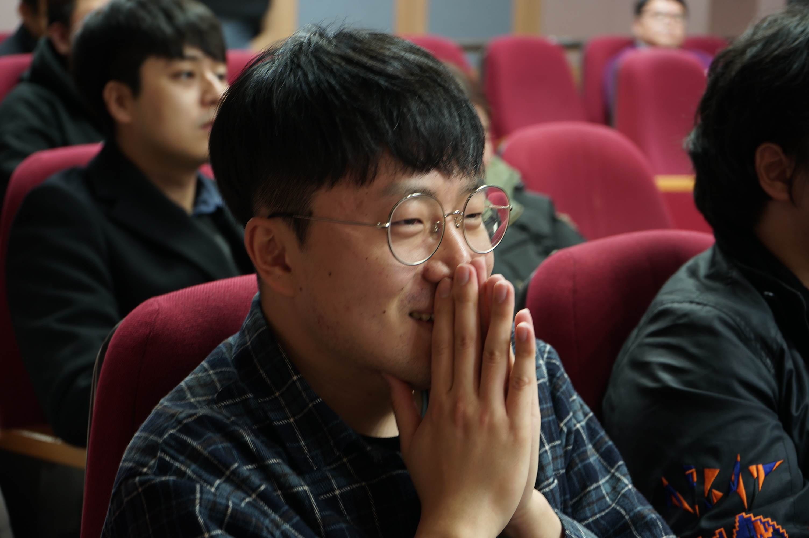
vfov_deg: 19.4
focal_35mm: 70
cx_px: 404
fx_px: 1572
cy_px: 269
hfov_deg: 28.9
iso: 400
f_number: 6.3
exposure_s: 1/13
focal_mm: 70
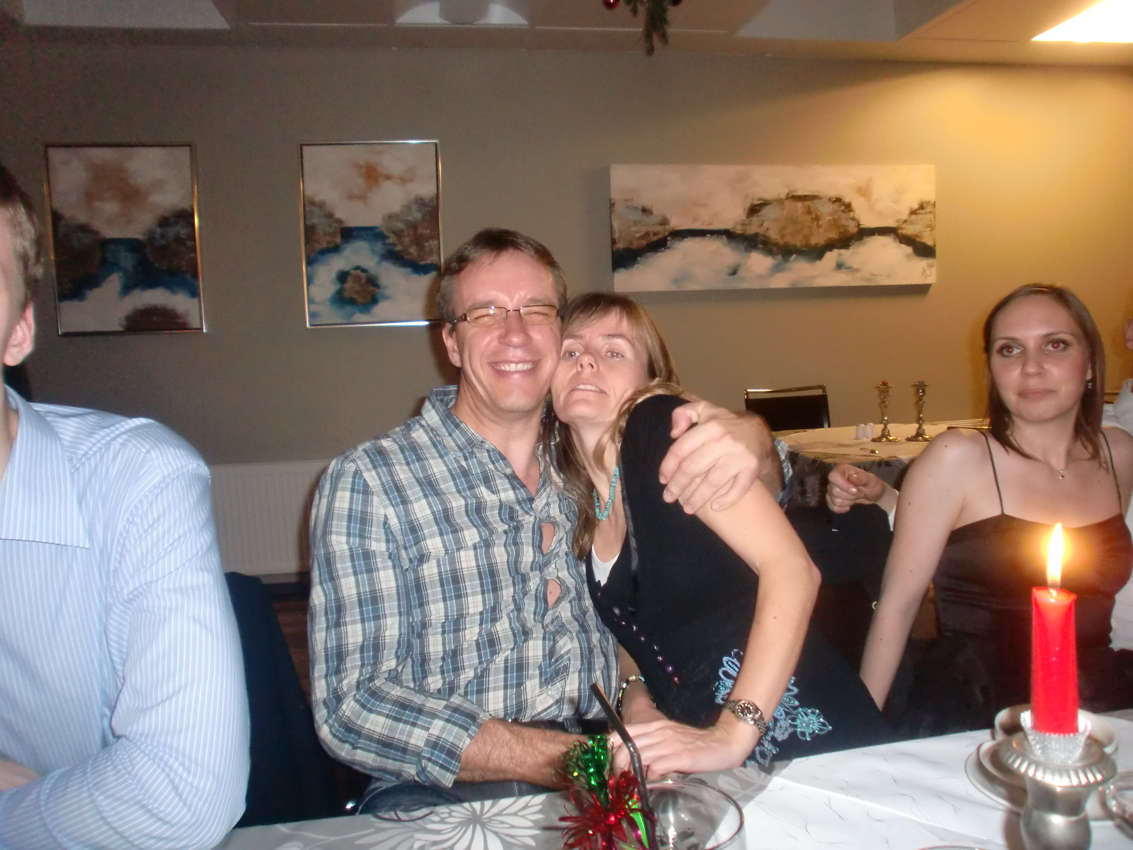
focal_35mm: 26
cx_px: 566
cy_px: 425
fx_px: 851
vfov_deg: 53.1
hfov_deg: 67.3
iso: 400
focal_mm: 4.65
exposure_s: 1/60
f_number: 2.6
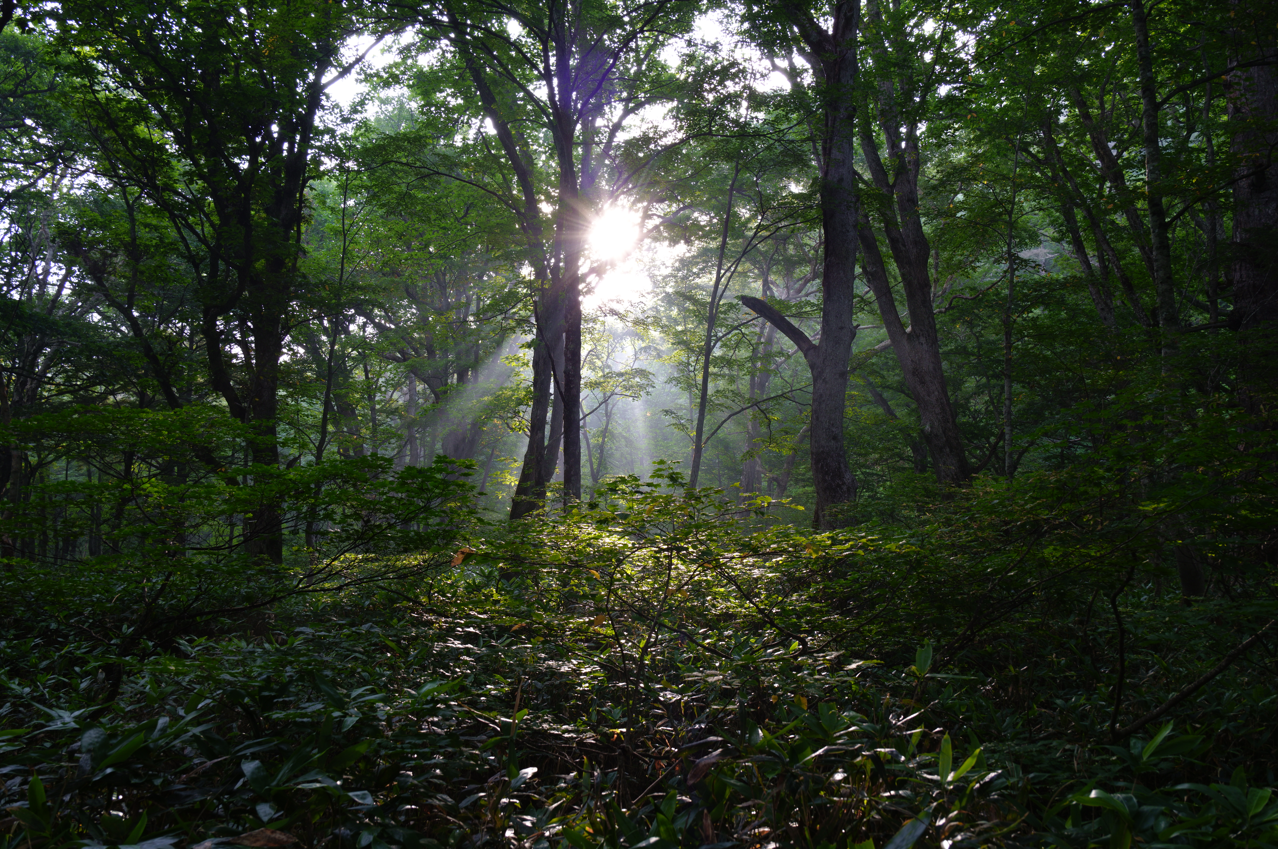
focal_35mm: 29
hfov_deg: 63.7
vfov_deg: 44.9
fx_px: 1028
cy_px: 424
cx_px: 639
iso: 250
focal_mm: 29.5
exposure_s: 1/30
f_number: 9
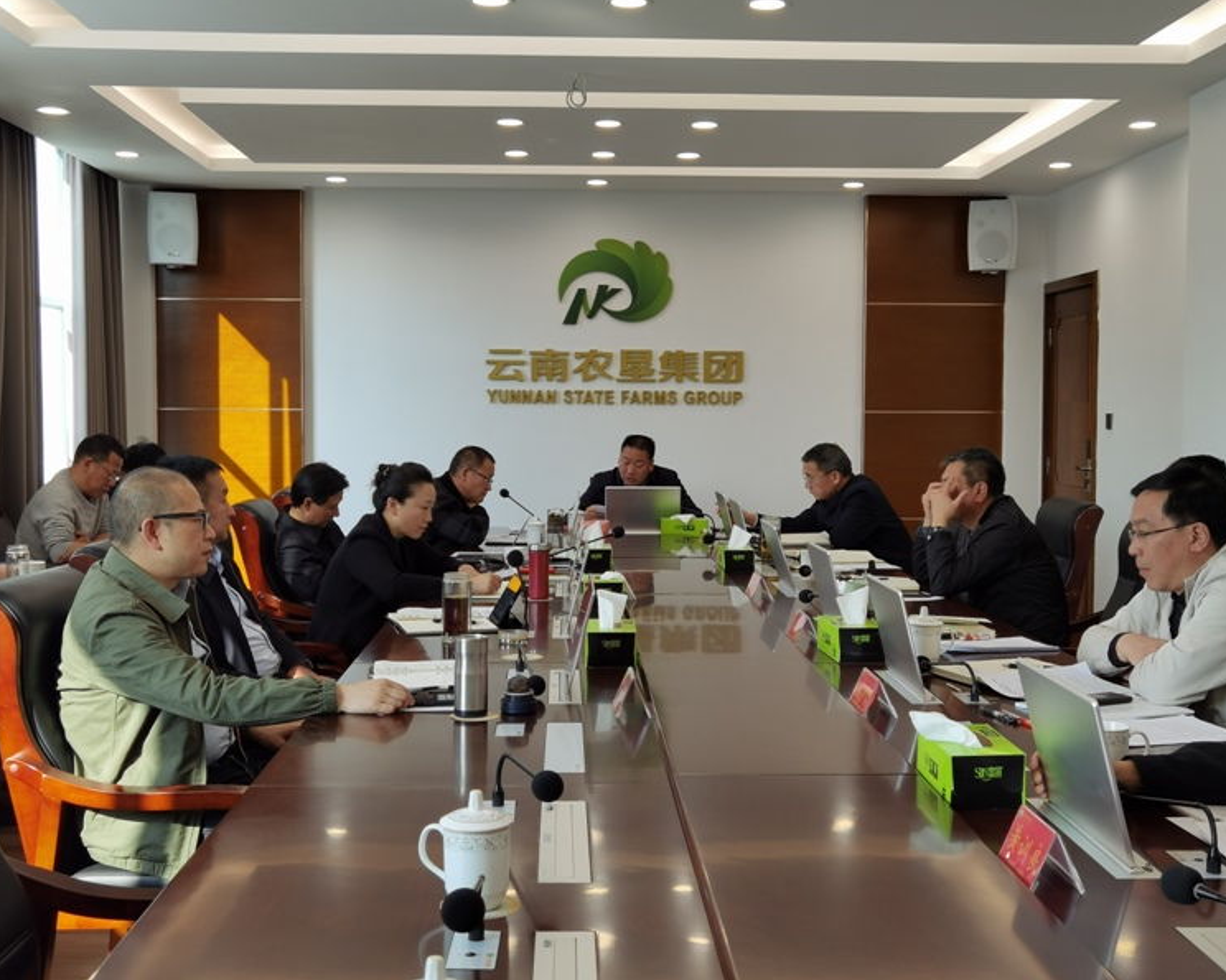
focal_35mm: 42
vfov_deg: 35.7
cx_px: 628
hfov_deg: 43.8
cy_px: 488
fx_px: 1524
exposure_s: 1/426
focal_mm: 6.71
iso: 50
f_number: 1.9
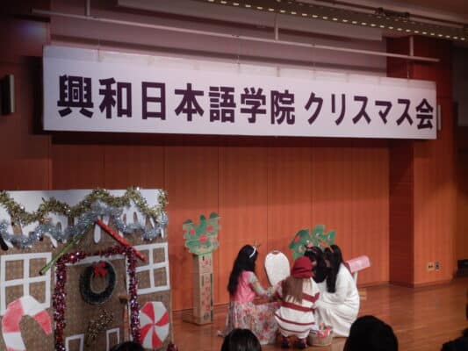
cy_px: 176
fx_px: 703
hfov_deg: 36.8
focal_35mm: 52
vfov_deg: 28.0
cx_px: 234
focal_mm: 9.2
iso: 200
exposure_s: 1/30
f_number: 4.3
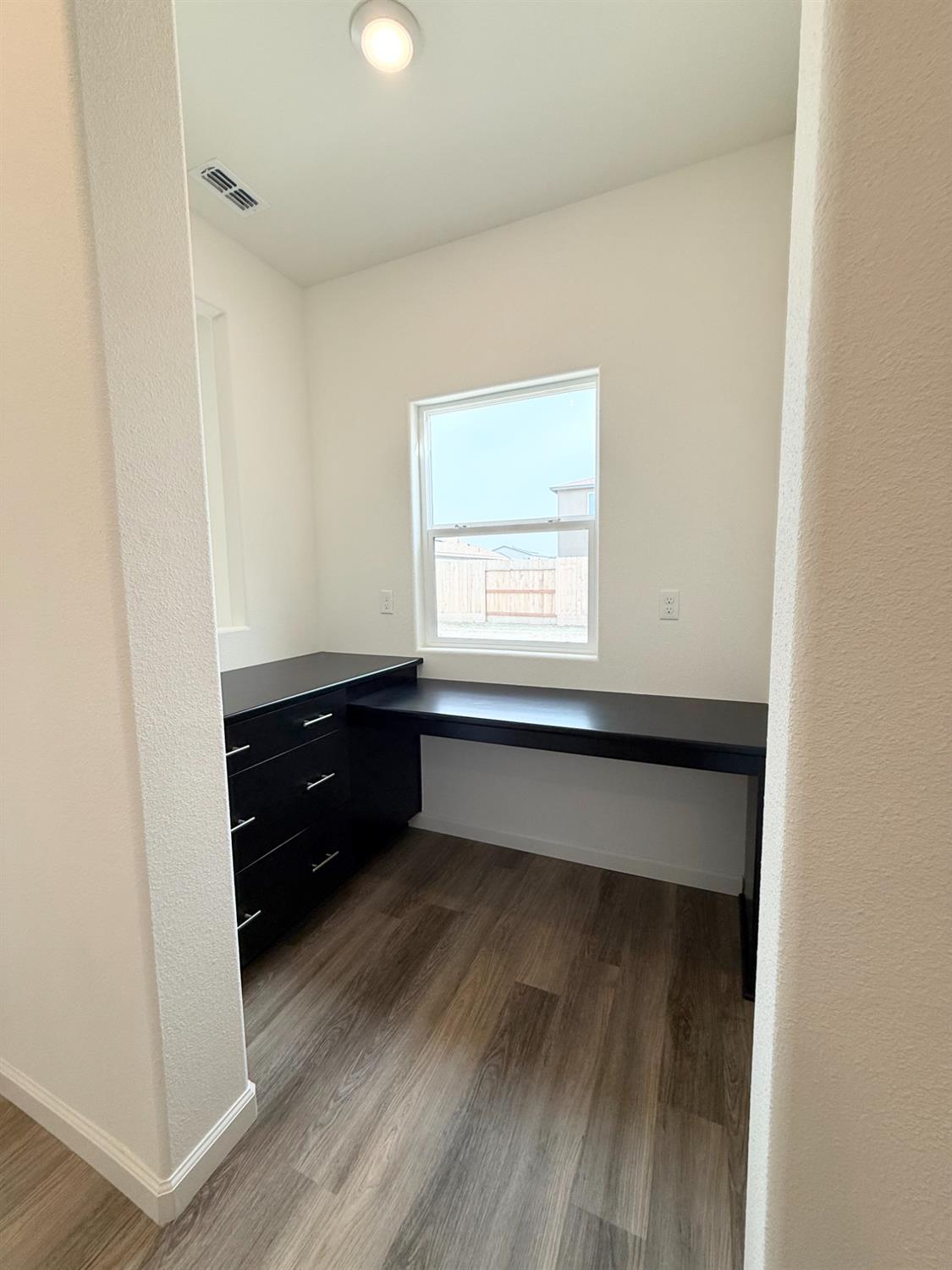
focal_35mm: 14
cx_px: 476
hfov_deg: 85.7
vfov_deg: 102.1
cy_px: 635
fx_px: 513
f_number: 2.2
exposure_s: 1/207
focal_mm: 2.22
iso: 64
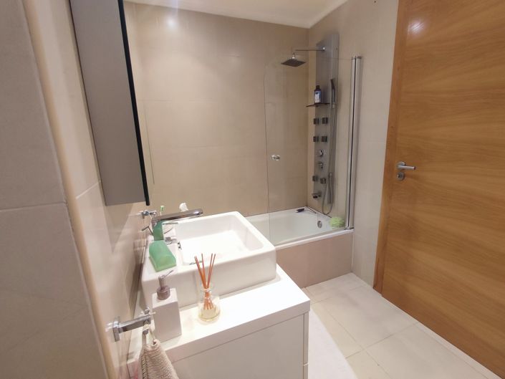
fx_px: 233
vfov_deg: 78.1
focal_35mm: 16
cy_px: 190
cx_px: 252
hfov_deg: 94.5
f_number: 2.2
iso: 249
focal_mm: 1.65
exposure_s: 1/50
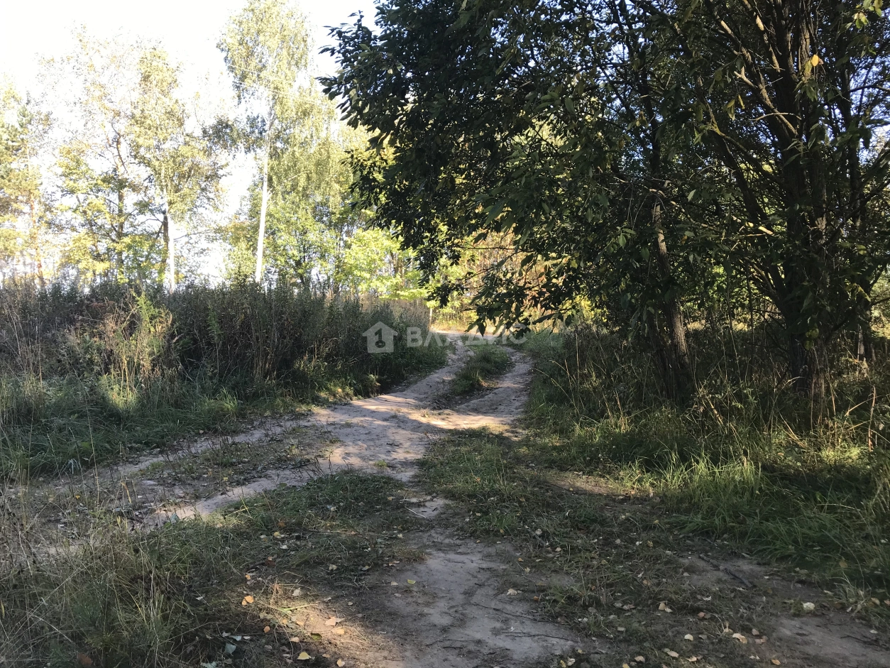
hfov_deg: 63.4
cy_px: 334
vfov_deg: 49.8
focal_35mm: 28
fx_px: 720
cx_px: 445
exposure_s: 1/287
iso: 20
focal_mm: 3.99
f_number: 1.8
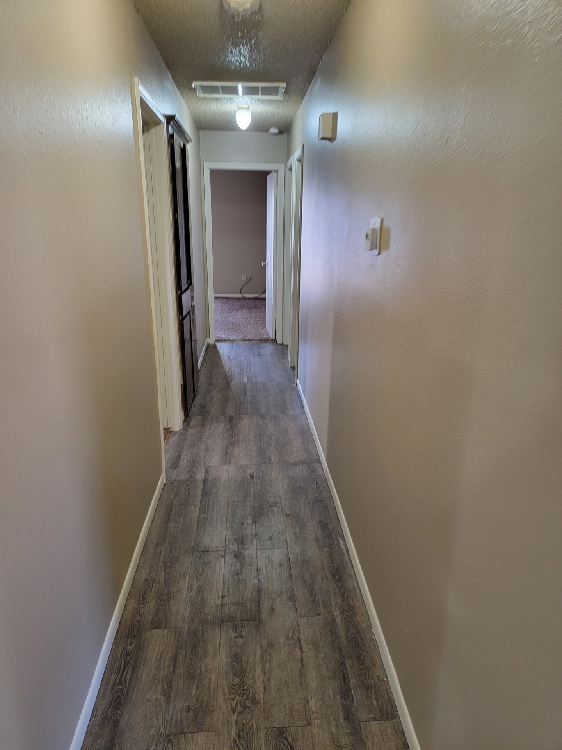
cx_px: 281
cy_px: 375
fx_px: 520
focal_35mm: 24
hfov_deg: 56.8
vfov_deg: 71.6
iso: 200
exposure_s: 1/39
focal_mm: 6.7
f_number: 1.8
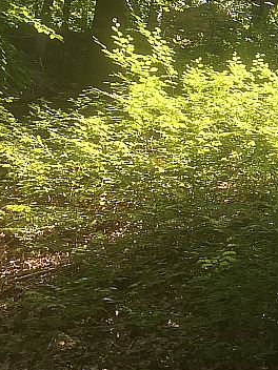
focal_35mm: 88
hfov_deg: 15.5
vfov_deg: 22.0
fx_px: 942
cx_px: 418
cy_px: 89
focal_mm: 4.15
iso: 32
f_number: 2.2
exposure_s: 1/133
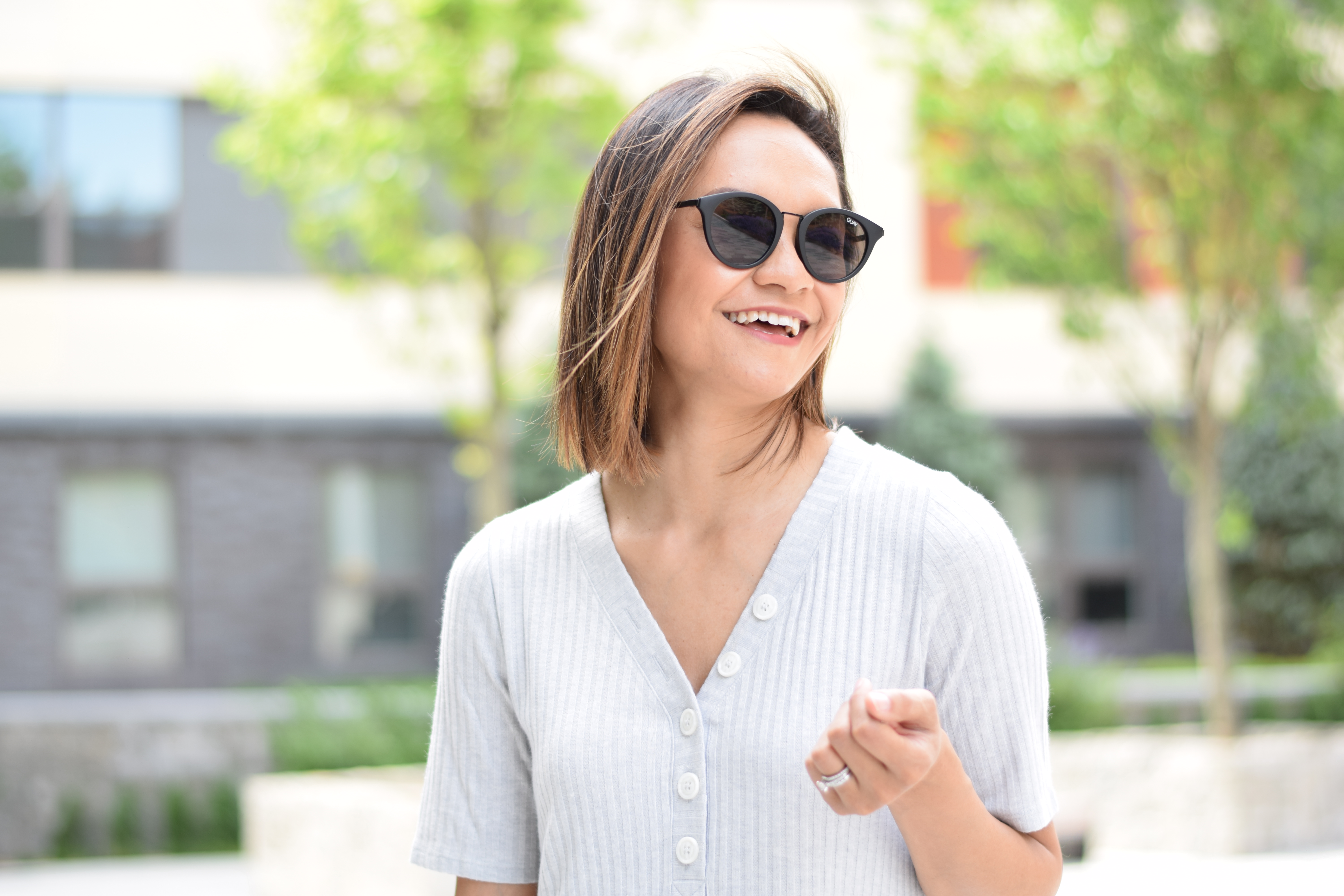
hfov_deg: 27.0
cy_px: 448
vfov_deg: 18.2
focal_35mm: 75
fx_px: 2800
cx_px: 672
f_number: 2
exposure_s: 1/250
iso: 100
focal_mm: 50
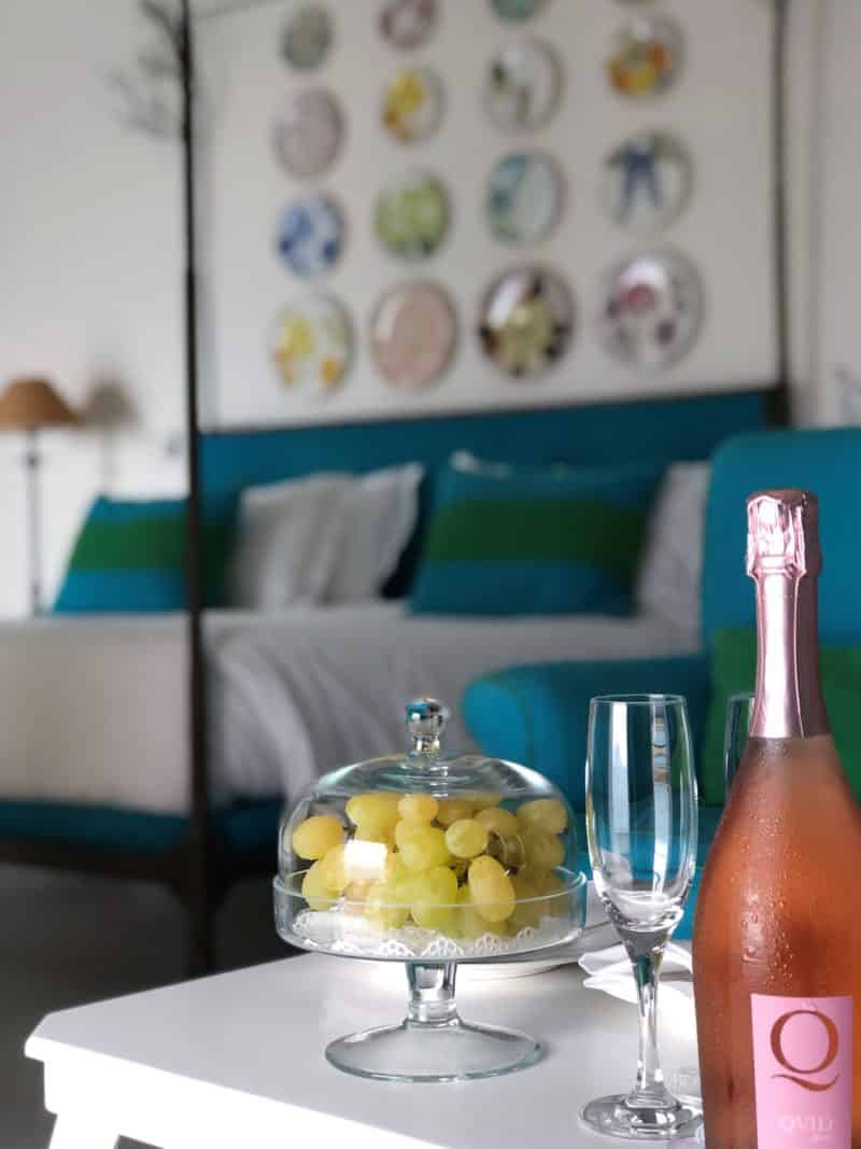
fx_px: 1891
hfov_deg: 25.7
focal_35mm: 57
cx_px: 430
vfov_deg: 33.8
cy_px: 574
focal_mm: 6.6
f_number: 2.8
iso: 80
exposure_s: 1/50
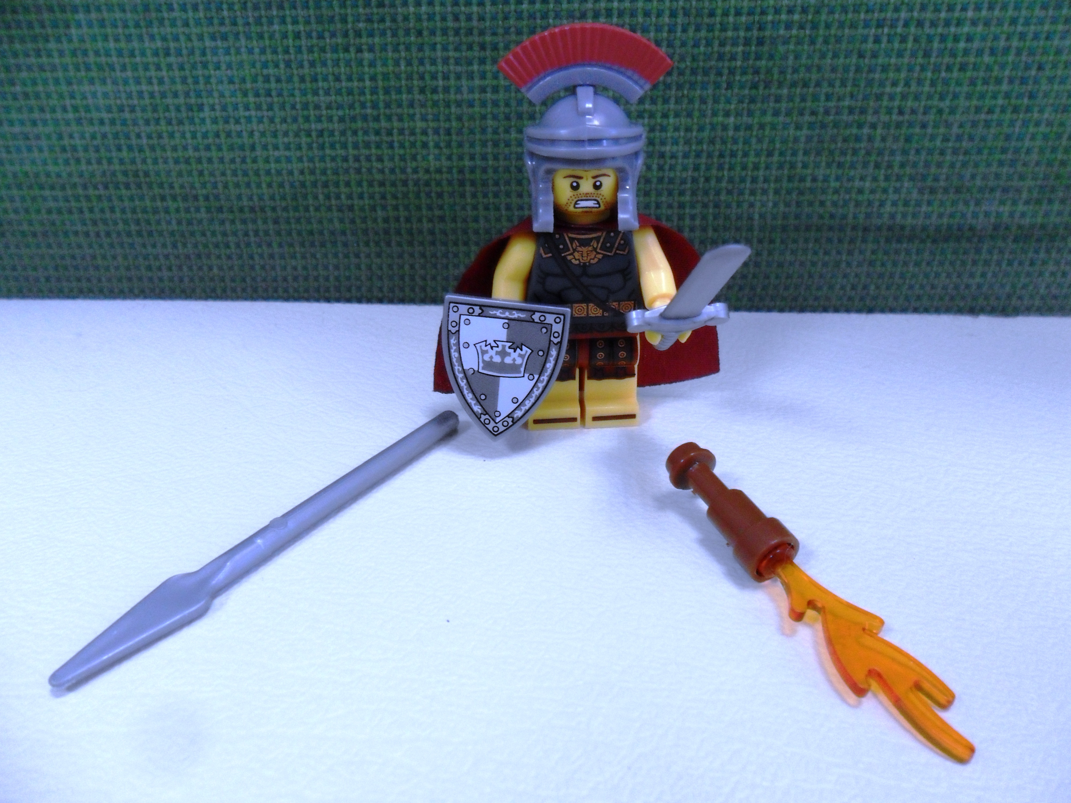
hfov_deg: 65.3
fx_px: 835
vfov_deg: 51.4
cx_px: 536
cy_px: 402
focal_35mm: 27
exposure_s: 1/30
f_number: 3.5
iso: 320
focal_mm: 4.9
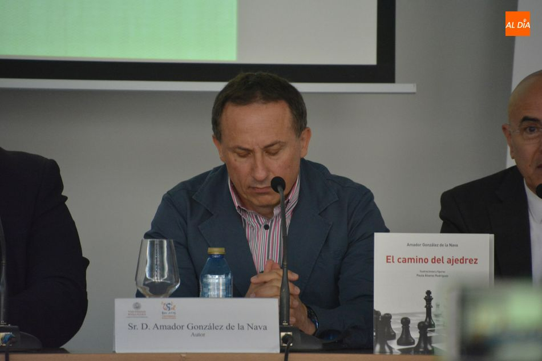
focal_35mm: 450
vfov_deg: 3.1
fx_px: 6773
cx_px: 271
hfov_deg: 4.6
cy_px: 180
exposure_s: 1/125
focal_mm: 300
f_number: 6.3
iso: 2500
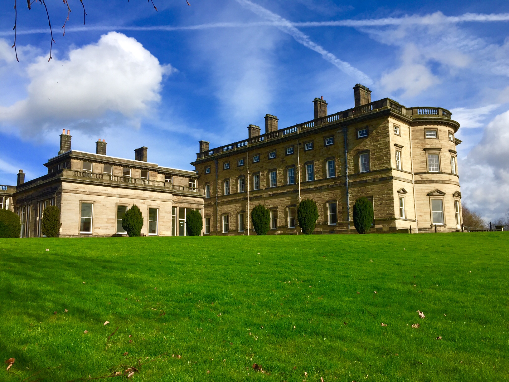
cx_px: 254
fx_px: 426
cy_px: 191
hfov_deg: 61.7
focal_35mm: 29
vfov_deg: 48.2
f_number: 2.2
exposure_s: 1/1980
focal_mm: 4.15
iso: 32
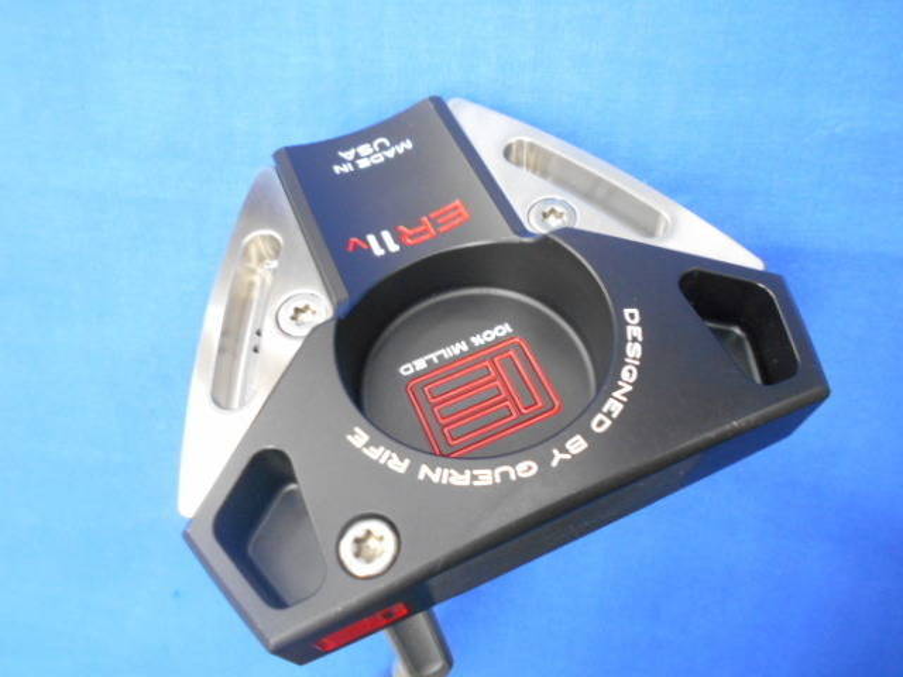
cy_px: 338
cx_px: 452
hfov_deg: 67.3
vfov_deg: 53.1
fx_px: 678
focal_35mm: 26
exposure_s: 1/20
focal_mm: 4.6
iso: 400
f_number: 3.2
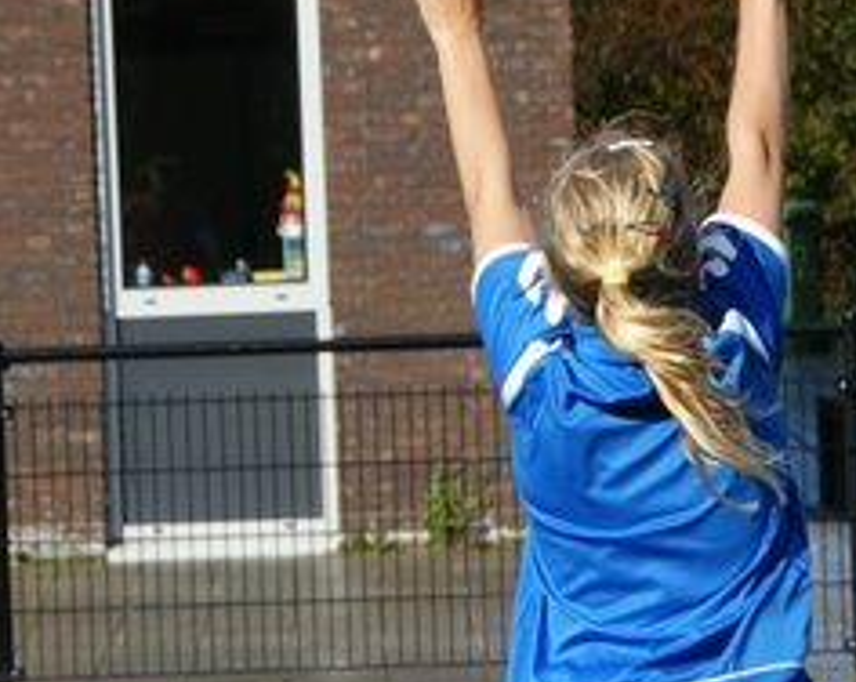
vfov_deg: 3.9
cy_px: 356
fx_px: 9975
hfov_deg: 4.9
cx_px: 631
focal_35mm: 394
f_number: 6.3
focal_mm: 55
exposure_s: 1/320
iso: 100
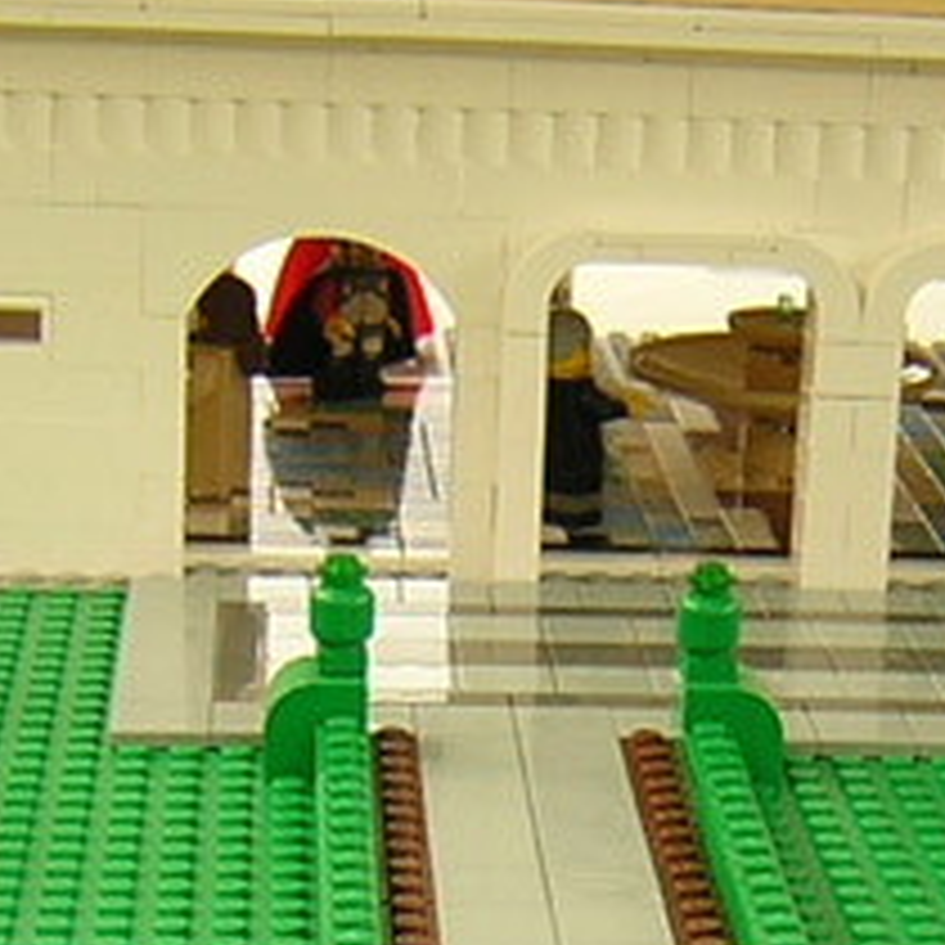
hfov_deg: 14.3
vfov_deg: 14.3
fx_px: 3737
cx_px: 788
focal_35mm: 121
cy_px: 846
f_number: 2.6
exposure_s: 1/218
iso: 100
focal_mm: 4.7
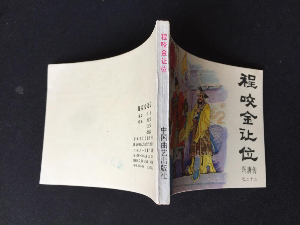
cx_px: 150
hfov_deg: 61.7
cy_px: 112
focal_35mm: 29
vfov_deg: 48.2
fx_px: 251
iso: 50
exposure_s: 1/100
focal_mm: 4.15
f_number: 2.2
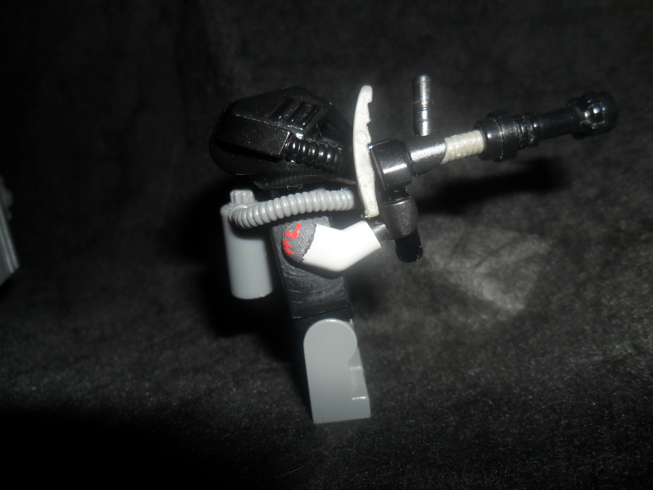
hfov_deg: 65.3
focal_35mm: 27
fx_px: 509
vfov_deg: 51.4
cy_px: 245
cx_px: 326
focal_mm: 4.9
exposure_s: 1/45
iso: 100
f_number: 8.9
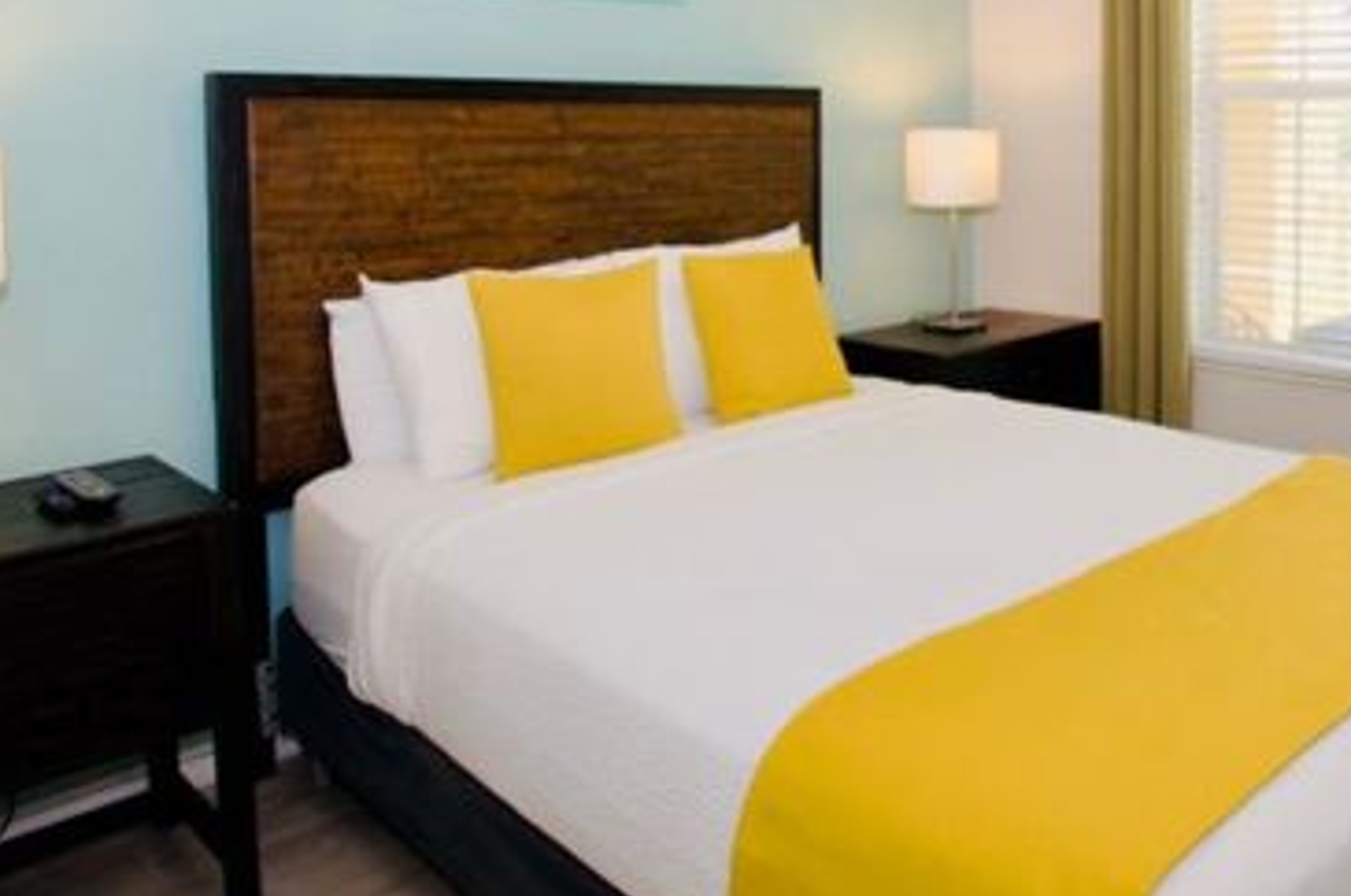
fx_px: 1086
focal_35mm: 29
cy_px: 200
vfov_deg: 43.1
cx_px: 875
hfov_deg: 62.5
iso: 400
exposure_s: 1/125
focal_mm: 10
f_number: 5.6
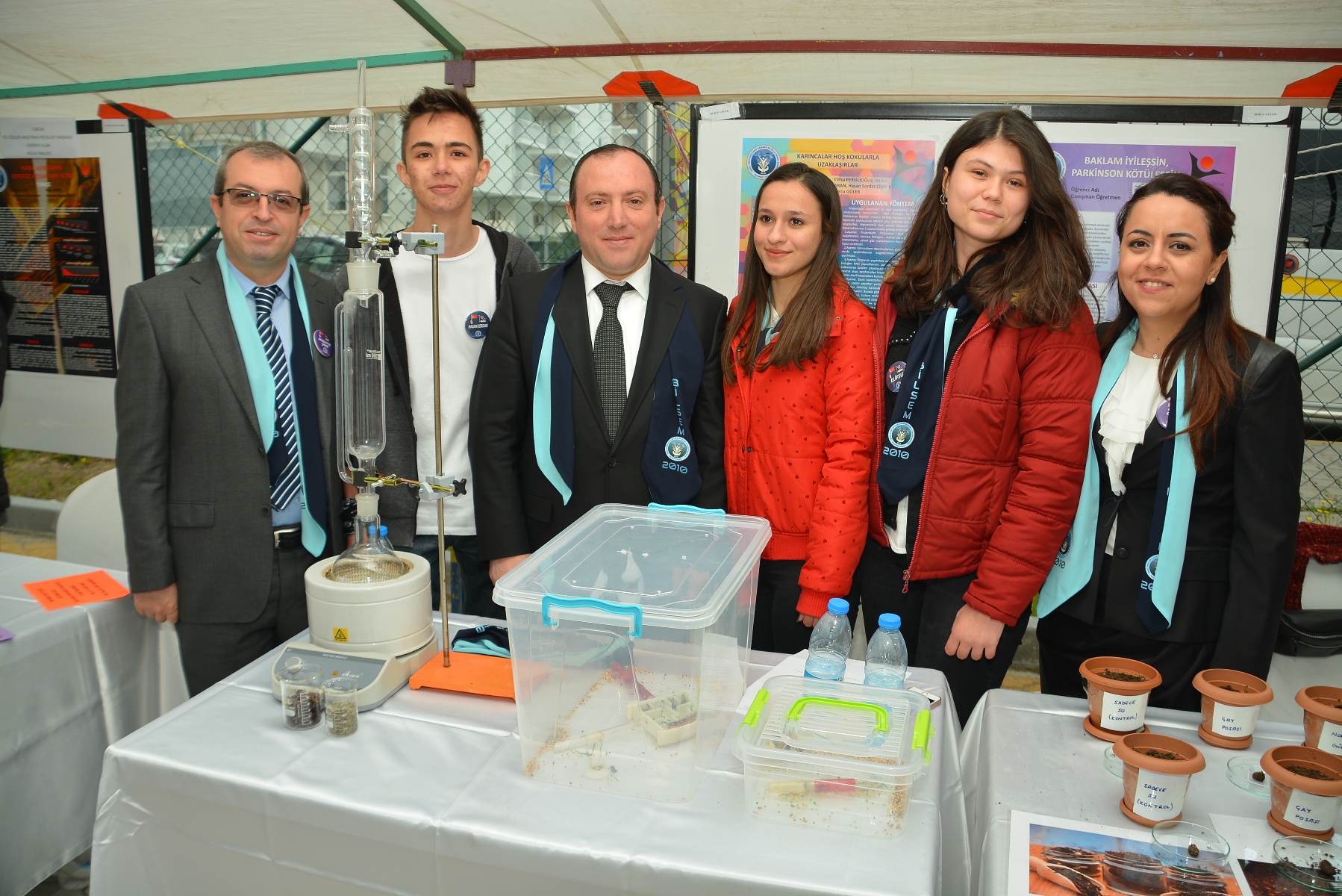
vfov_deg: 48.0
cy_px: 448
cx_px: 671
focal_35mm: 27
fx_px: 1007
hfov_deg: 67.4
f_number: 4
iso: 100
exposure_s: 1/200
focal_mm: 18
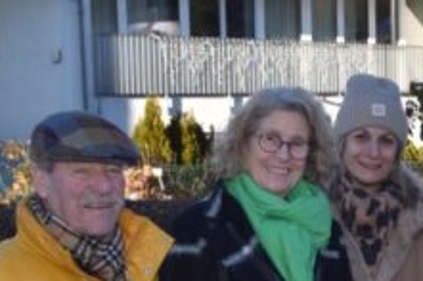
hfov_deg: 20.5
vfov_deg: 14.2
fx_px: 1104
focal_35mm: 94
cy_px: 306
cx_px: 482
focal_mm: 18
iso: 100
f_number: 6.3
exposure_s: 1/160
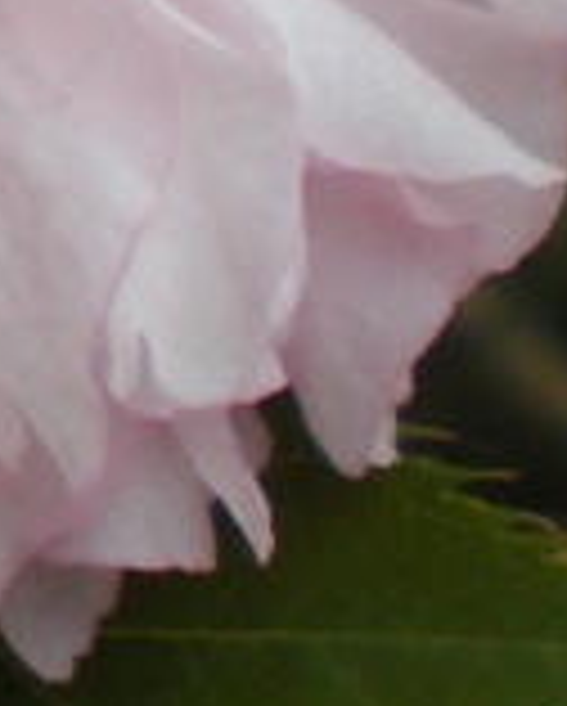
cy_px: -562
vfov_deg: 7.7
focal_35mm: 242
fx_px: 5066
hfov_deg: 6.0
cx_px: -1116
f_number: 3.1
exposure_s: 1/181
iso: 64
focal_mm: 6.3
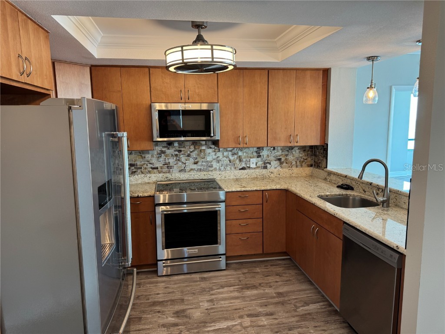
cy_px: 167
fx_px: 309
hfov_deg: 71.6
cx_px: 222
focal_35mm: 24
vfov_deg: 56.8
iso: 100
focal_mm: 6.76
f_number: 1.78
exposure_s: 1/60
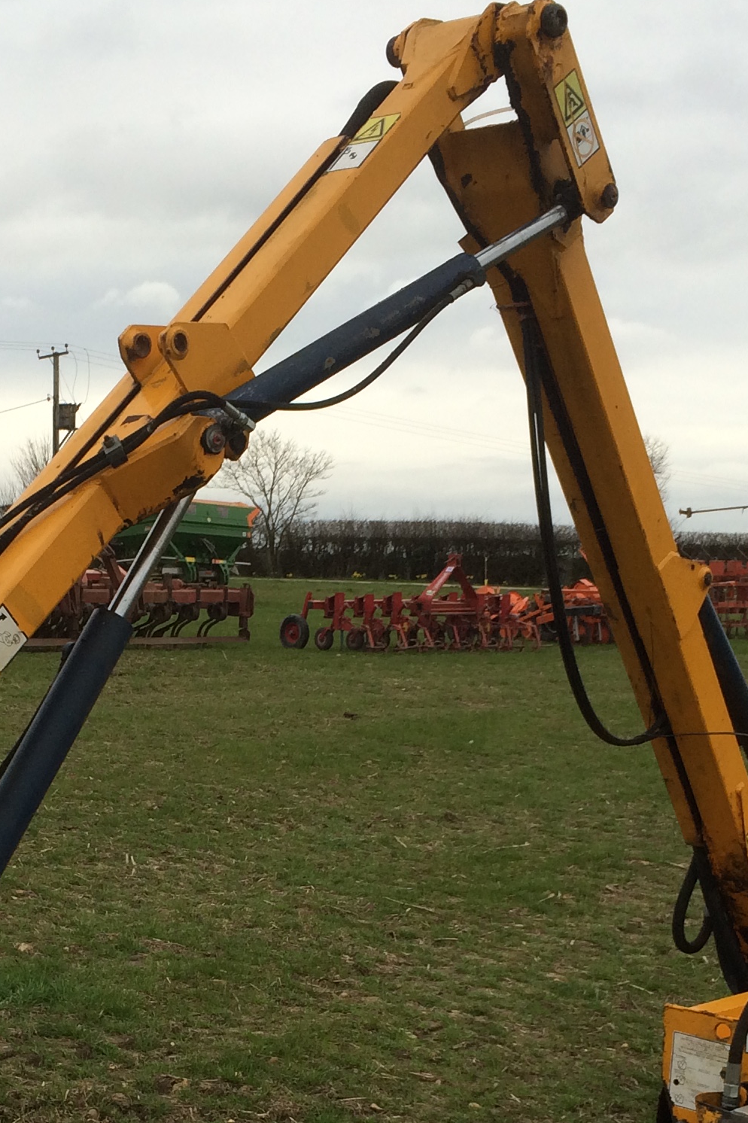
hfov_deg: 20.4
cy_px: 905
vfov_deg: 29.8
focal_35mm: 66
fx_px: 2058
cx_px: 163
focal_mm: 4.15
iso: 32
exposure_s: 1/179
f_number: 2.2
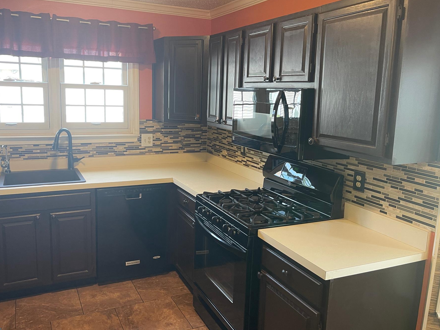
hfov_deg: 61.5
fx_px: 369
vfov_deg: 48.2
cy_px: 157
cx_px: 194
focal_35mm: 29
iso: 80
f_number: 1.6
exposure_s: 1/60
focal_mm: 5.1
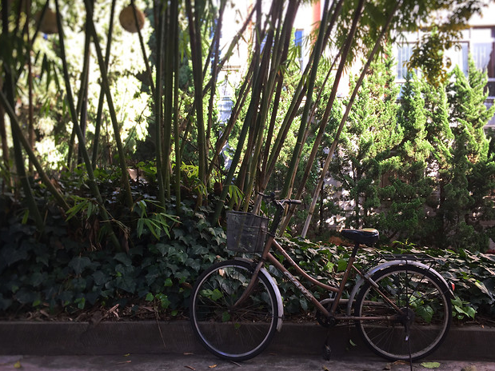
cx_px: 253
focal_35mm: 30
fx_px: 429
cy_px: 190
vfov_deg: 46.8
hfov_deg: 60.0
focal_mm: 4.15
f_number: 2.2
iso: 32
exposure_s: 1/100
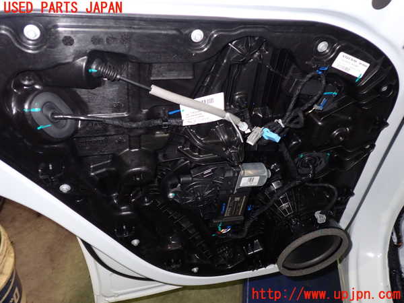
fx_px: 350
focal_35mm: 30
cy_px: 152
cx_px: 202
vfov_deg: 46.8
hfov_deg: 60.0
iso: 200
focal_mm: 5.4
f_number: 2.3
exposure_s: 1/30
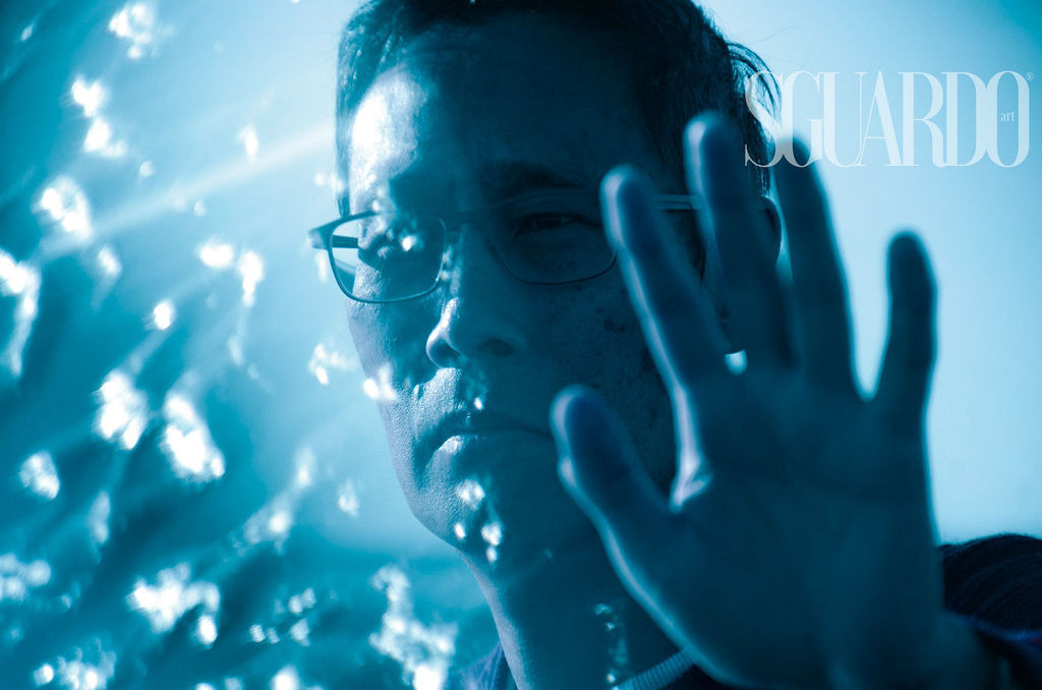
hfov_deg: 9.8
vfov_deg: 6.5
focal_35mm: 210
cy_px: 345
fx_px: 6065
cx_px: 521
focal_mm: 140
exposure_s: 1/500
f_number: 5.6
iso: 100
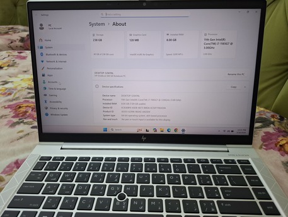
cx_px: 144
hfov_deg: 73.9
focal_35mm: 23
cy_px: 108
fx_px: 191
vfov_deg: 58.9
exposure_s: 1/60
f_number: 1.8
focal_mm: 5.54
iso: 320
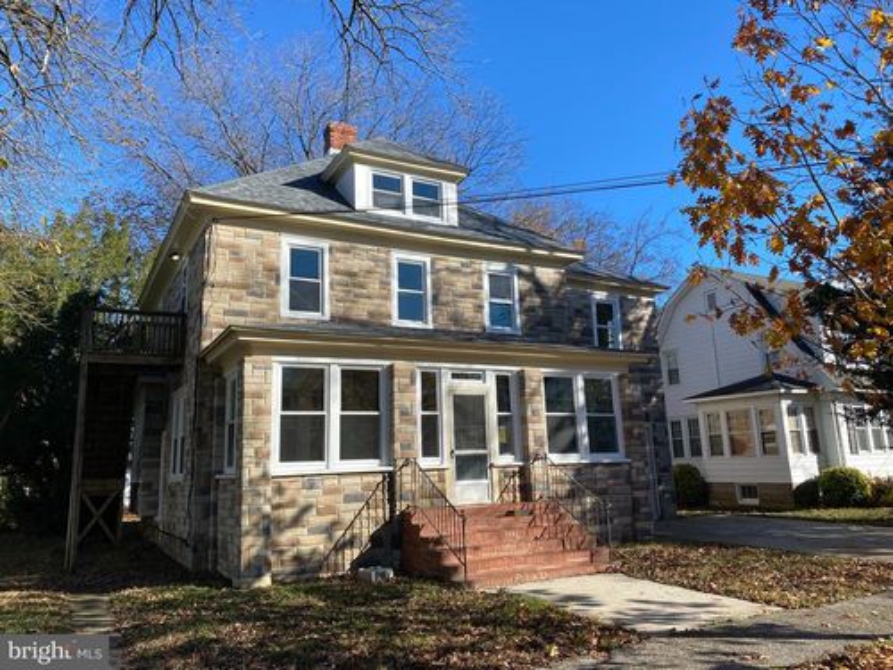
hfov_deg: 67.3
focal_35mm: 26
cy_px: 335
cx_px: 446
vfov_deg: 53.1
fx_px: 671
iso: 32
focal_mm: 4.25
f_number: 1.8
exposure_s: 1/1727
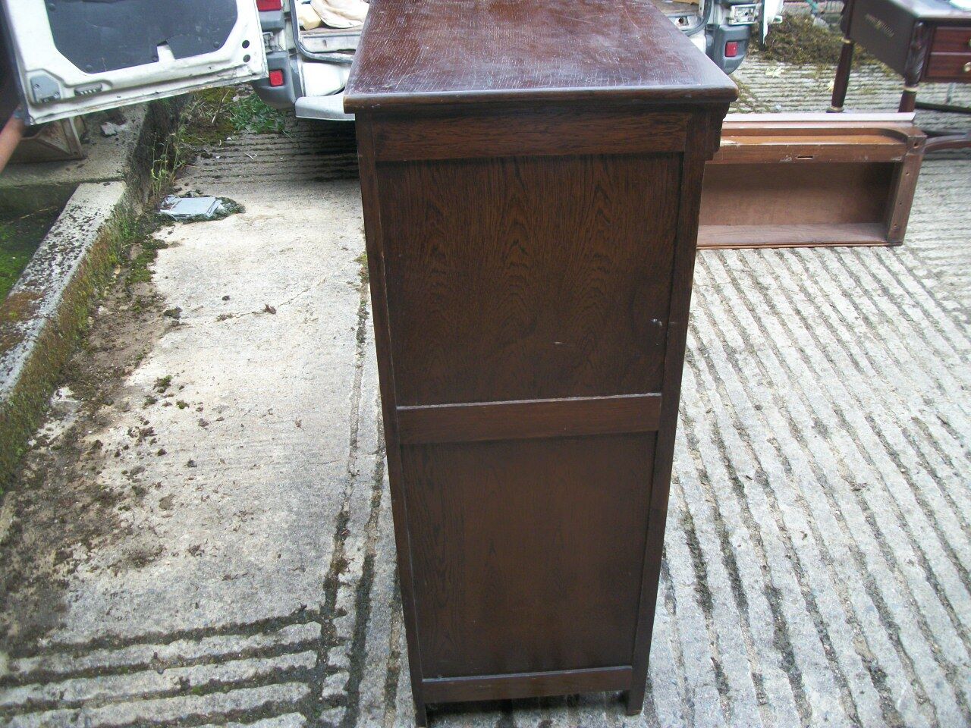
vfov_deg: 44.2
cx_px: 486
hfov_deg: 56.8
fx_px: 898
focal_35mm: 32
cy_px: 364
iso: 80
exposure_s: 1/80
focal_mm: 5.7
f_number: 2.9
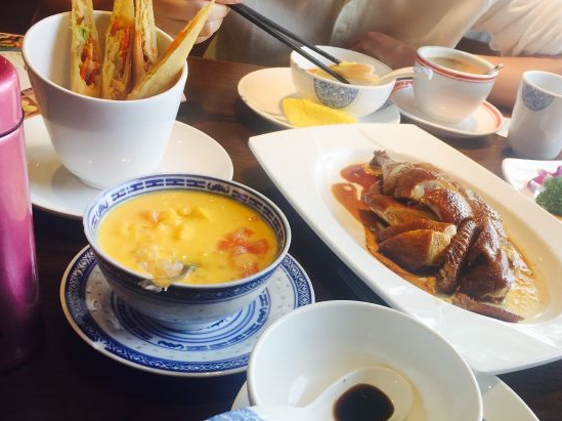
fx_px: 600
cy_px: 268
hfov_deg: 49.7
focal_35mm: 37
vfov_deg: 38.3
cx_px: 353
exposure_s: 1/100
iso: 32
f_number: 2.2
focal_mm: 4.15
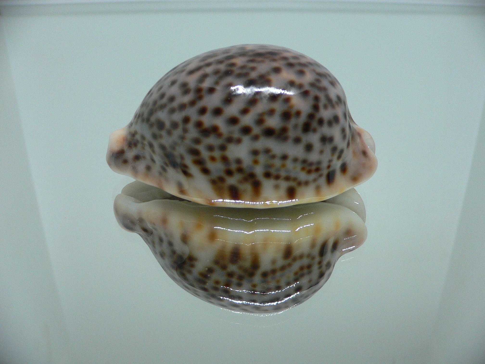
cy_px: 182
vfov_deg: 40.7
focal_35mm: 35
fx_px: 490
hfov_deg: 52.6
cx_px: 242
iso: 150
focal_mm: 4.6
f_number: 2.8
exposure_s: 1/60
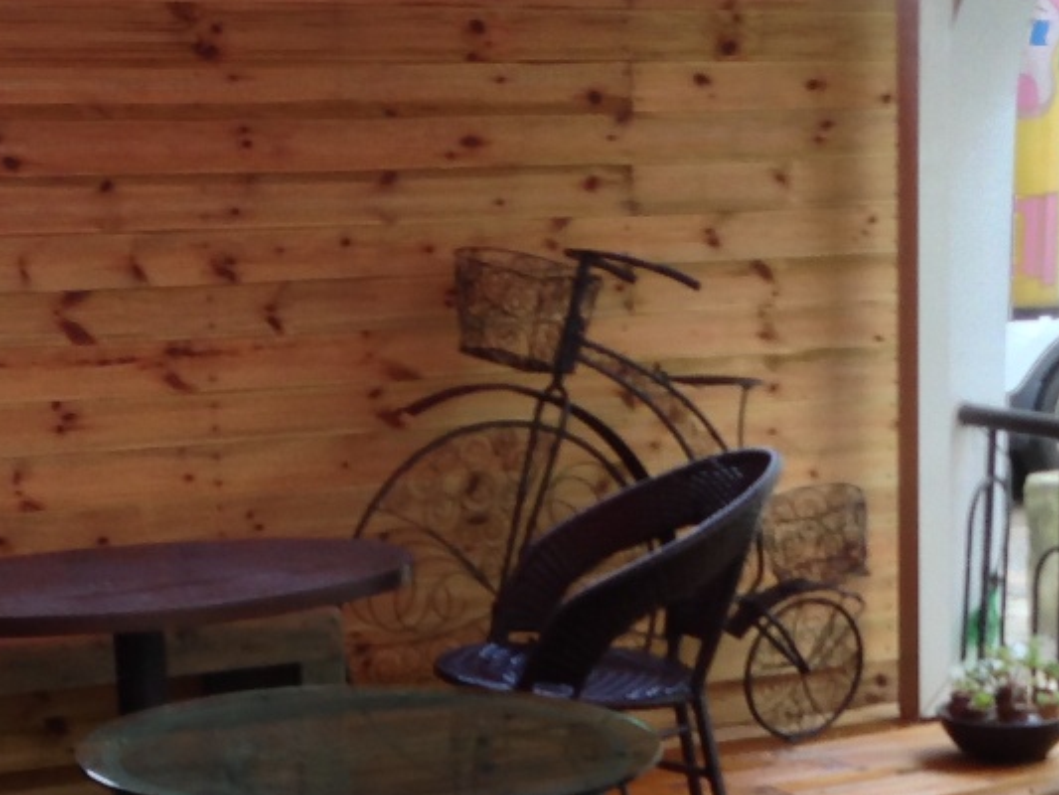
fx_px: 3091
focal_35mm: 101
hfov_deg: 19.4
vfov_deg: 14.1
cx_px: 699
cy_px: 1024
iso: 50
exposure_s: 1/24
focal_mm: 4.13
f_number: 2.4
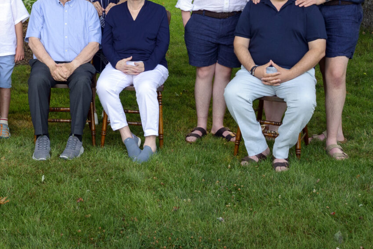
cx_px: 48
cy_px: -12
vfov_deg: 17.0
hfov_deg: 25.3
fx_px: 808
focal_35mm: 78
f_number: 7.1
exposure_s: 1/200
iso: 800
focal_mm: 33
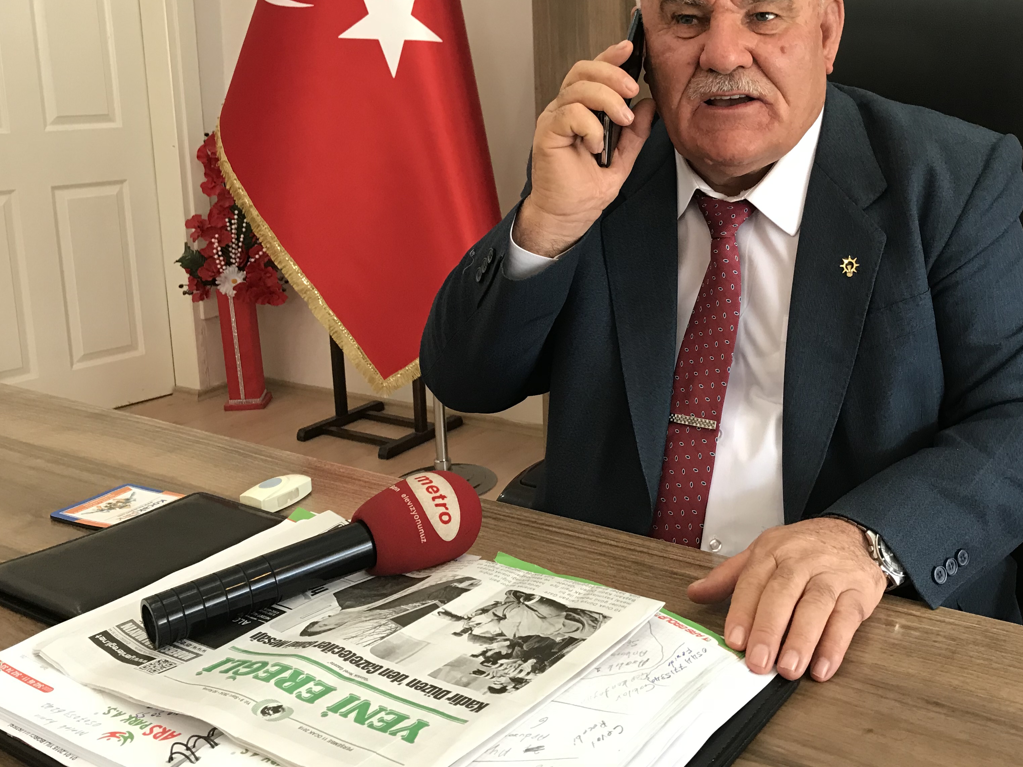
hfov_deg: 49.5
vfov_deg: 38.3
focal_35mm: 37
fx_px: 1093
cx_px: 660
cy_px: 262
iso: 50
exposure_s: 1/17
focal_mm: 3.99
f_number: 1.8
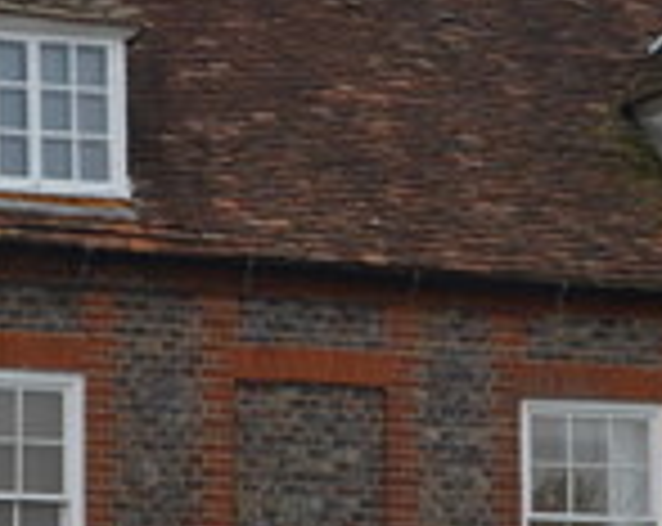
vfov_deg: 8.4
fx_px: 3598
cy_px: 393
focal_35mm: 184
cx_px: 275
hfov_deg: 10.5
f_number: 8
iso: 200
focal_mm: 30
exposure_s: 1/250
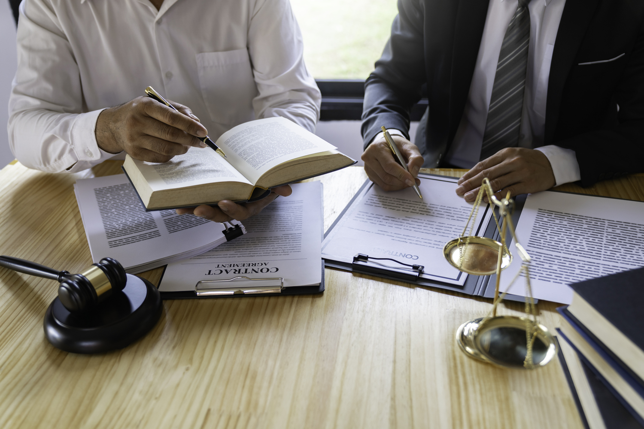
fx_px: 626
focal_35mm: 35
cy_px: 214
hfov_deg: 54.4
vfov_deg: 37.9
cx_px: 322
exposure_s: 1/125
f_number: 3.2
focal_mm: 35
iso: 250
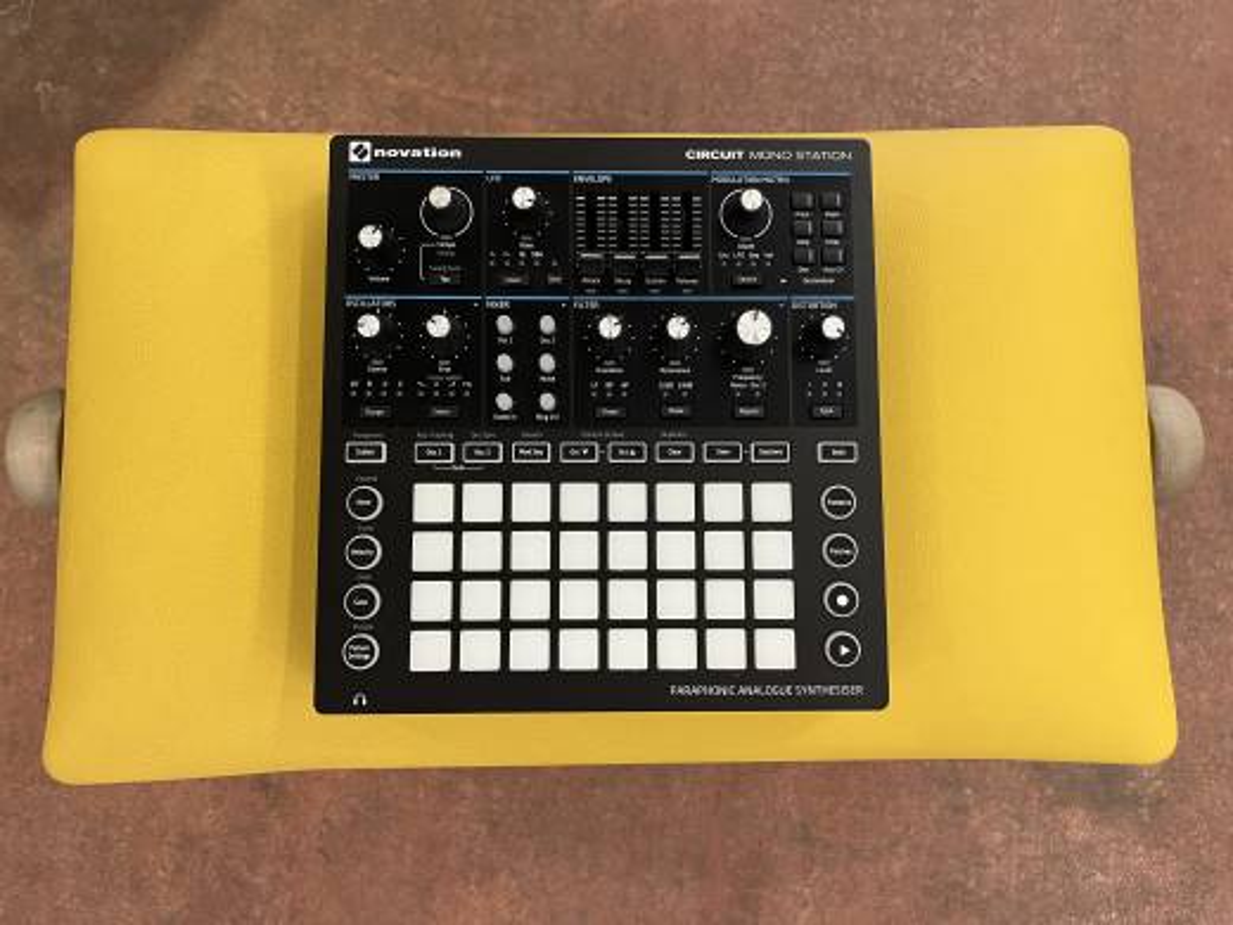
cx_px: 616
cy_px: 462
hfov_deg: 67.3
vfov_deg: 53.1
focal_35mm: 26
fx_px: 926
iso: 200
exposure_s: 1/60
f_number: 1.6
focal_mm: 5.1
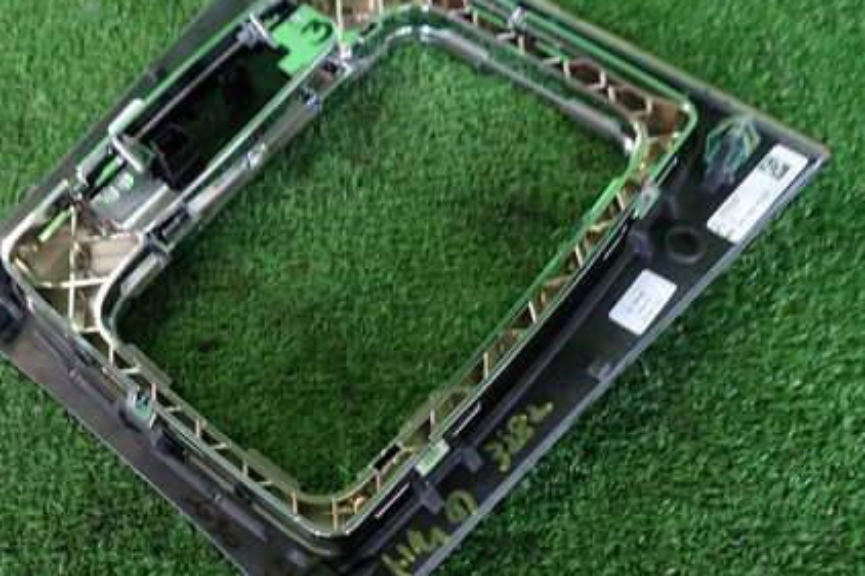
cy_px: 320
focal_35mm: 37
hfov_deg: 51.6
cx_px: 355
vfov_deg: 35.9
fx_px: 889
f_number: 2
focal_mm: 4.5
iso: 200
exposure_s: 1/40
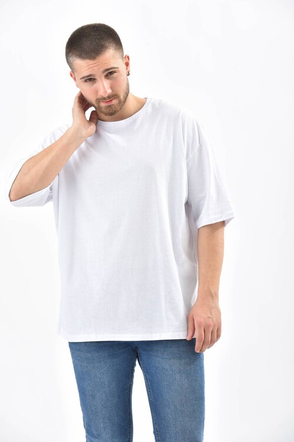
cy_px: 221
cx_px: 147
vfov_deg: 18.3
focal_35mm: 112
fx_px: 1372
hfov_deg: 12.2
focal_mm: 112
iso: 100
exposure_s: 1/160
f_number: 7.1
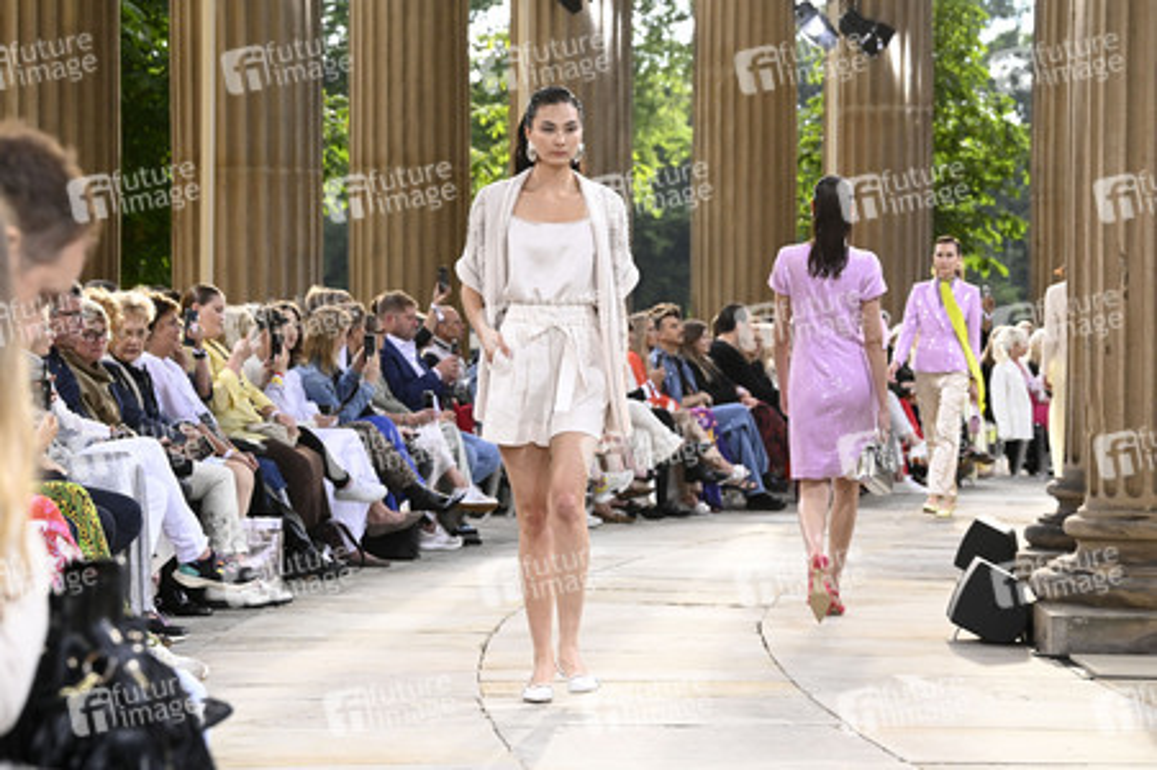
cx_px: 578
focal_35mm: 110
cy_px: 385
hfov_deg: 18.6
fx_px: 3533
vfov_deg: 12.4
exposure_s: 1/1250
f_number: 7.1
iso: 3200
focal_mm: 110
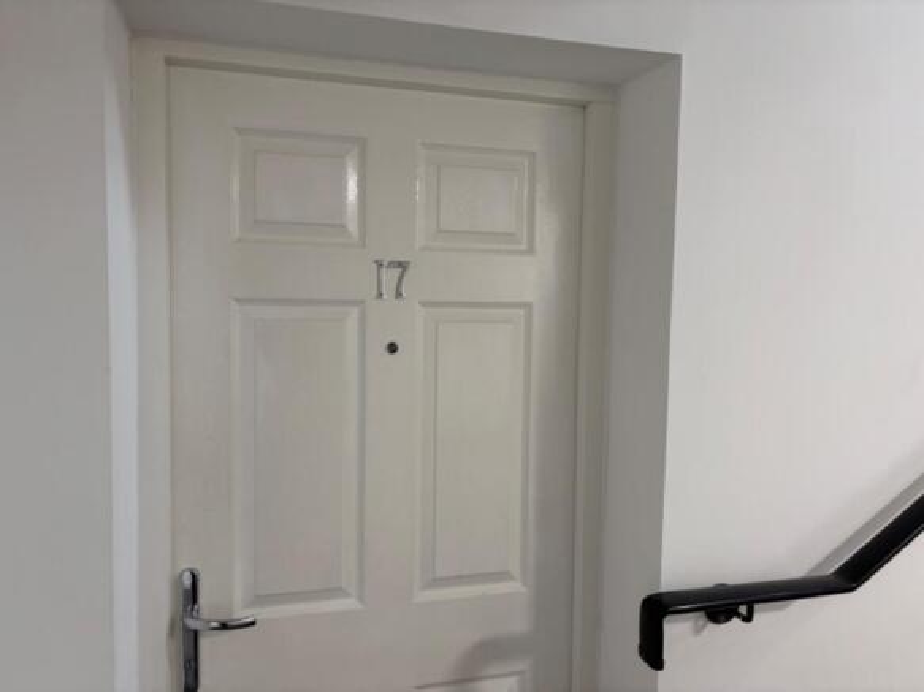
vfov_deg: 53.0
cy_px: 346
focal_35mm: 26
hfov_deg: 67.3
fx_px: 694
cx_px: 462
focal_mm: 5.96
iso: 100
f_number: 1.6
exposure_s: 1/50
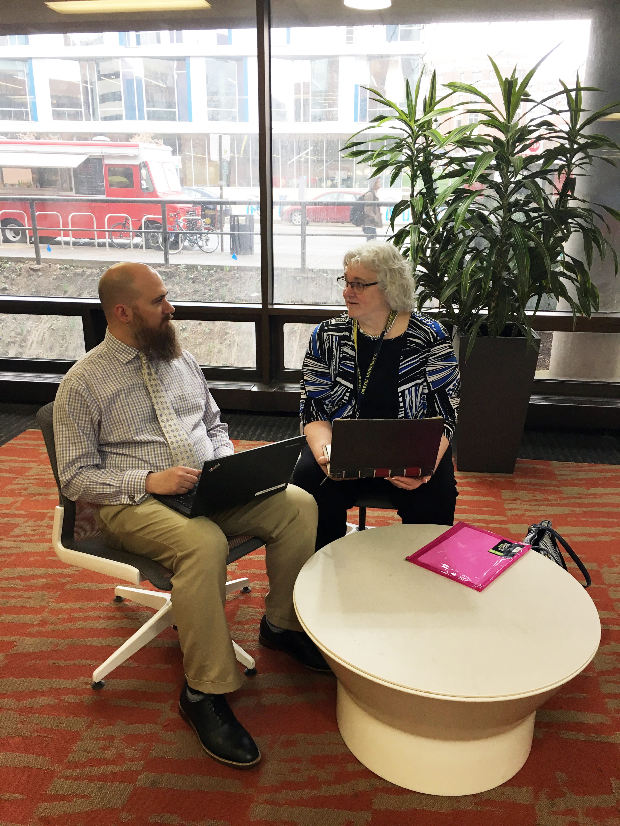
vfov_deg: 61.7
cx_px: 310
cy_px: 413
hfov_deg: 48.2
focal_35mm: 29
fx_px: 693
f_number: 2.2
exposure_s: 1/30
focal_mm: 4.15
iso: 50
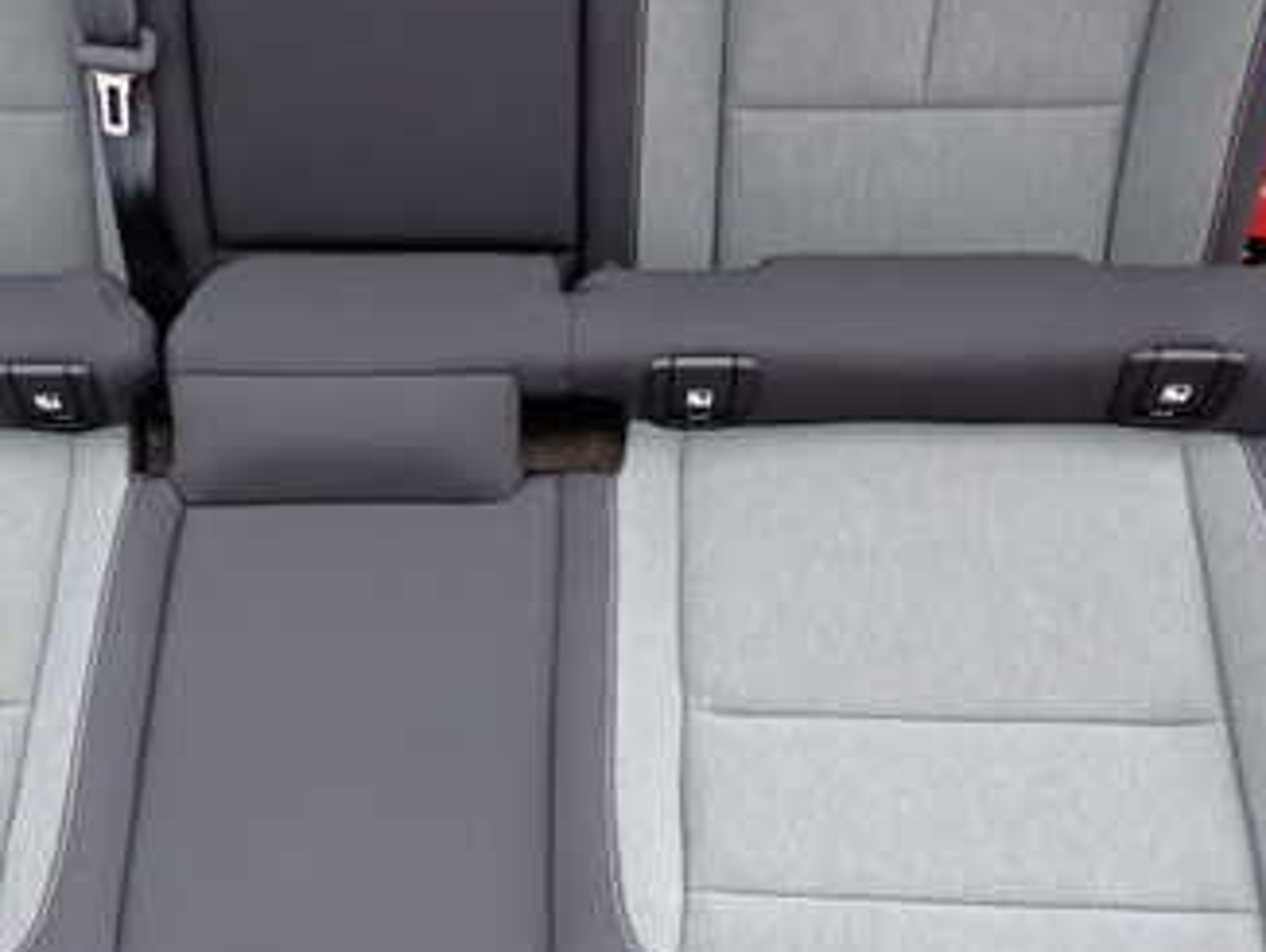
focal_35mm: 46
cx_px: 419
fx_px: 1684
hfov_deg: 40.7
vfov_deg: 30.9
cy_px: 731
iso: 400
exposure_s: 1/30
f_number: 2
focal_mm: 4.5
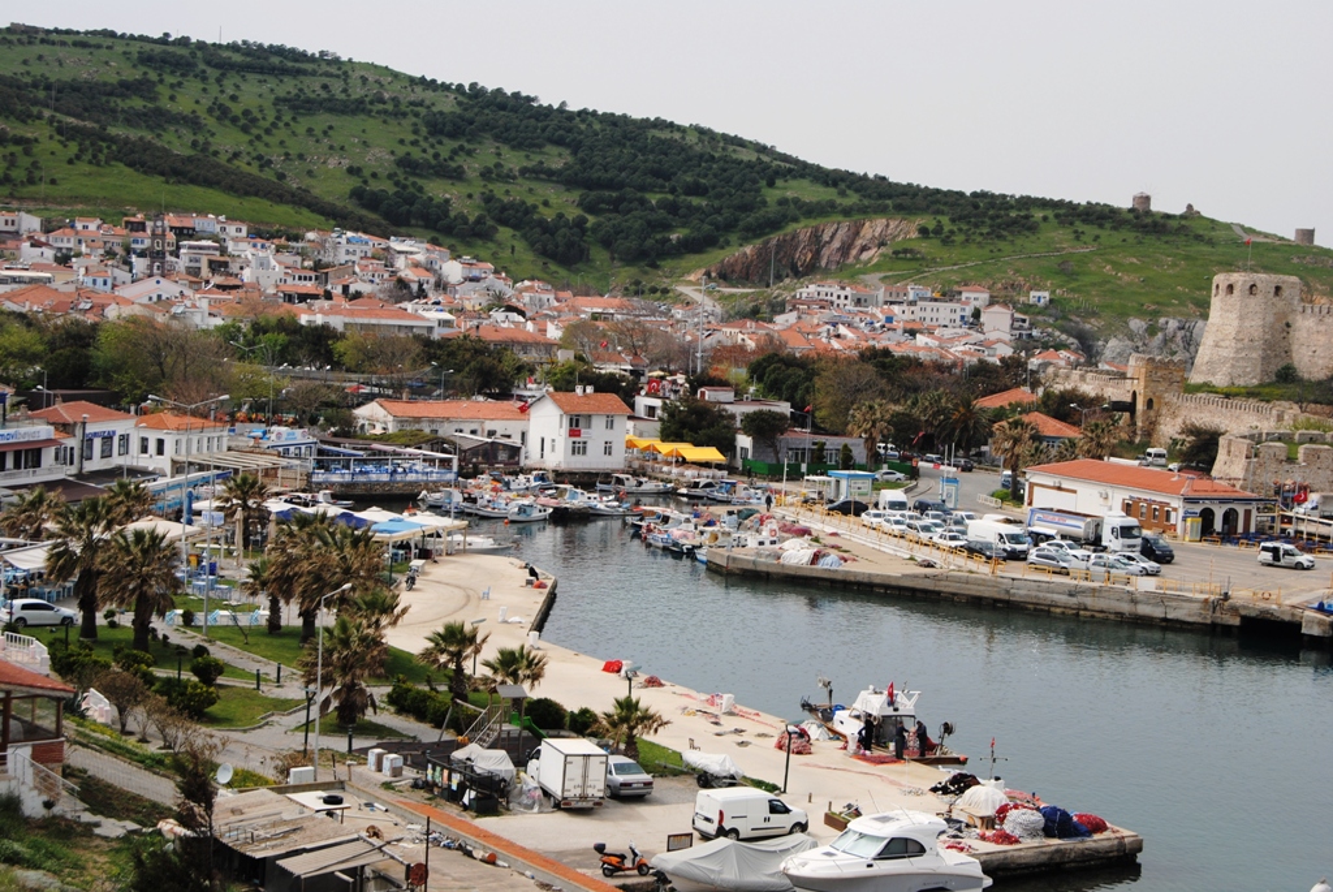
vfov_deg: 23.8
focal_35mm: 57
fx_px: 2113
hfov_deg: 35.0
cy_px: 446
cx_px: 666
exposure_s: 1/250
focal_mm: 38
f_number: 8
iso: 100
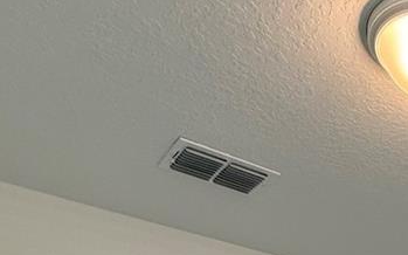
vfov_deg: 14.2
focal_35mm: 51
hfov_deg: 33.4
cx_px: 470
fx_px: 567
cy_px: 643
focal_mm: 2.22
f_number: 2.2
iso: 125
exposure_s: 1/120
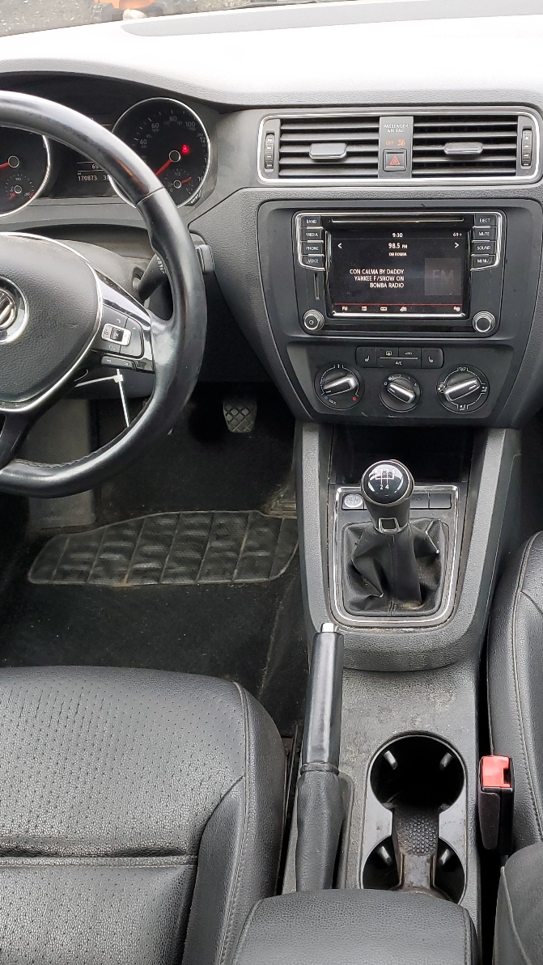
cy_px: 480
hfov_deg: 31.0
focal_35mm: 38
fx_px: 973
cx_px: 356
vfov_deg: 52.8
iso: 60
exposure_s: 1/120
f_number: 1.5
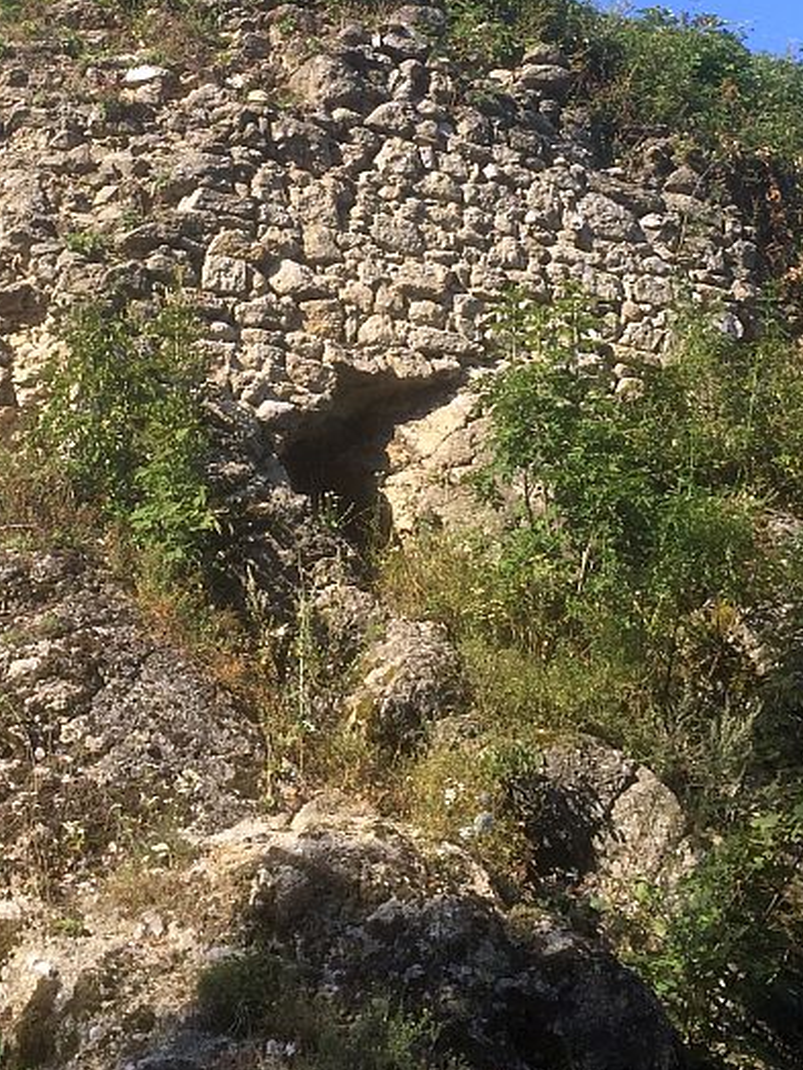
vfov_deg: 31.6
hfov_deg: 24.7
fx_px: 1825
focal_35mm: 59
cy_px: 179
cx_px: 296
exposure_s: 1/732
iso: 32
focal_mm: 4.15
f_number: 2.2
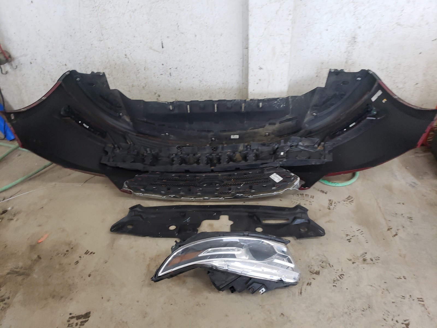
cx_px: 218
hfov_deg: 67.3
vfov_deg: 53.1
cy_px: 164
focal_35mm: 26
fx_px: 328
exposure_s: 1/60.2
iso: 261
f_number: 1.5
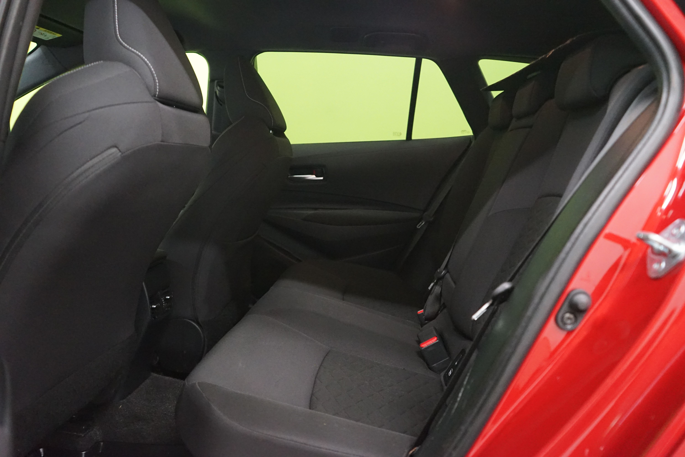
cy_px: 228
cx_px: 342
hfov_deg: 65.5
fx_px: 533
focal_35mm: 28
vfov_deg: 46.4
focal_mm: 28
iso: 6400
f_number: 3.5
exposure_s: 1/50
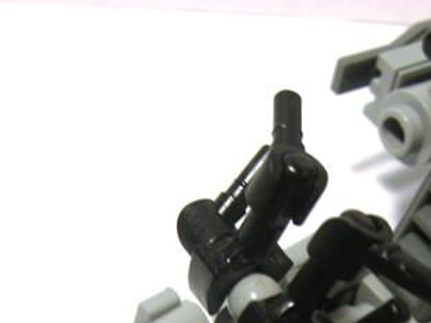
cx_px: 243
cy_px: 416
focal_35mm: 99
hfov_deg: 19.8
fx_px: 1232
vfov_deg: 14.3
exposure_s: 1/50
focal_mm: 6.2
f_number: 2.7
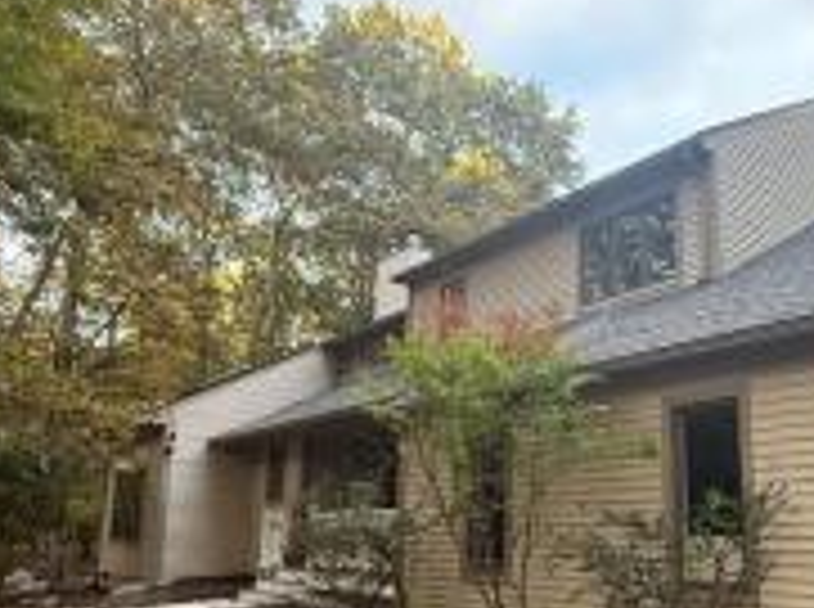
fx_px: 728
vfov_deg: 44.8
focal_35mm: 31
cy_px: 387
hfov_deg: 55.2
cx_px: 625
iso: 400
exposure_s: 1/81
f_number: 2.2
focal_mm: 2.22
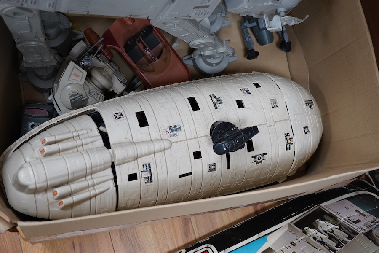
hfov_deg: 43.6
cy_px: 126
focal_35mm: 45
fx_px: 474
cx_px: 190
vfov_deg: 29.9
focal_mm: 30
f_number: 3.5
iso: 1250
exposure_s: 1/125
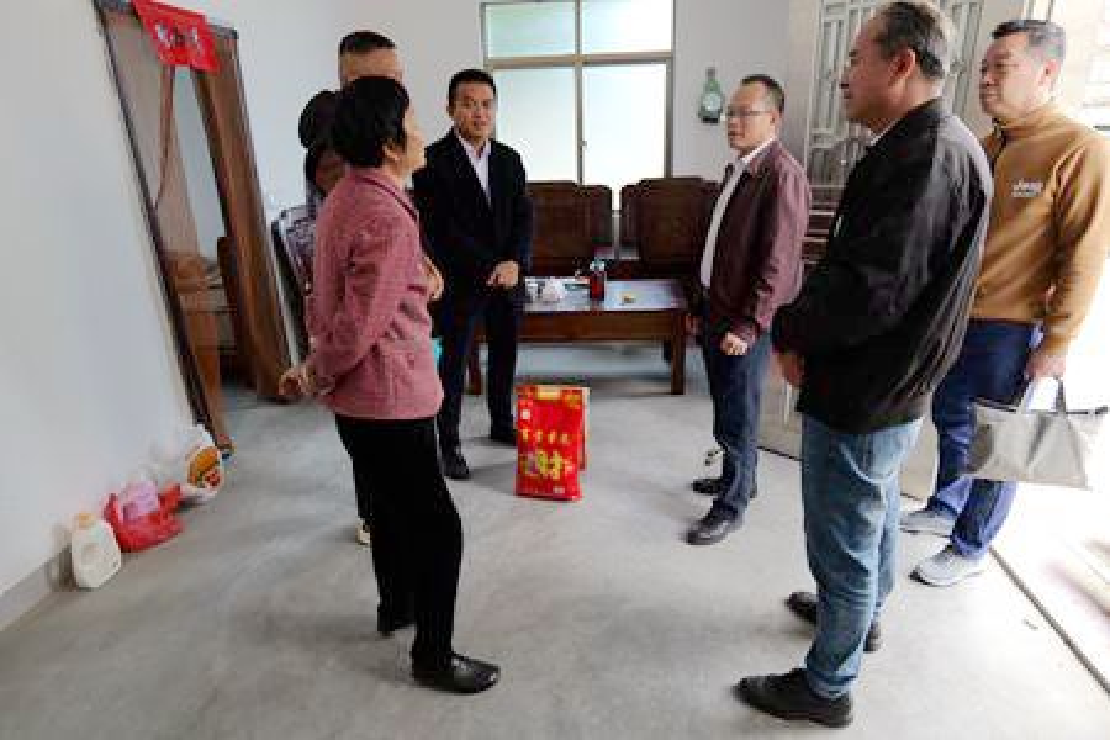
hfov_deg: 84.0
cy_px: 370
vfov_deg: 61.9
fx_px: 617
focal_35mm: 20
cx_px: 555
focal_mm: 20
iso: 125
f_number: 3.5
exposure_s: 1/40
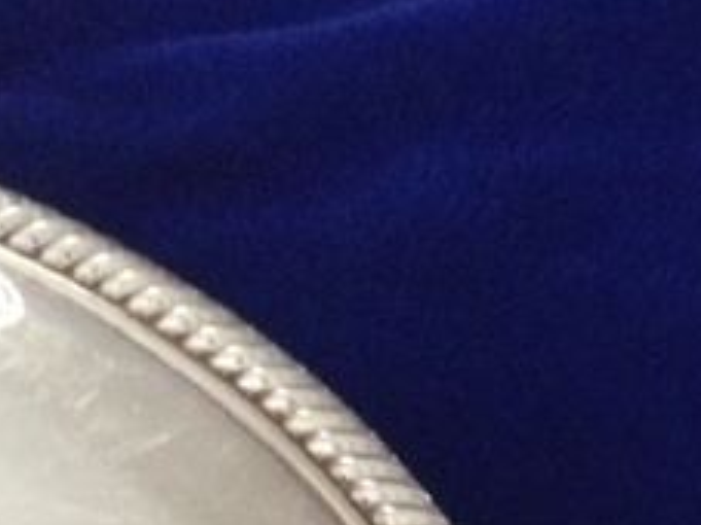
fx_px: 2409
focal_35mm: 119
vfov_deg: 11.7
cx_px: 1316
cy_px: 891
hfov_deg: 14.3
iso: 320
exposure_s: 1/15
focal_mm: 4.12
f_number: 2.2
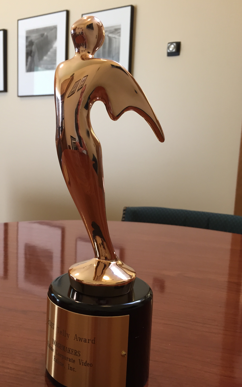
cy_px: 200
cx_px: 89
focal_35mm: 35
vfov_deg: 55.3
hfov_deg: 36.1
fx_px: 369
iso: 64
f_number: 2.2
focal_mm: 4.15
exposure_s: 1/30
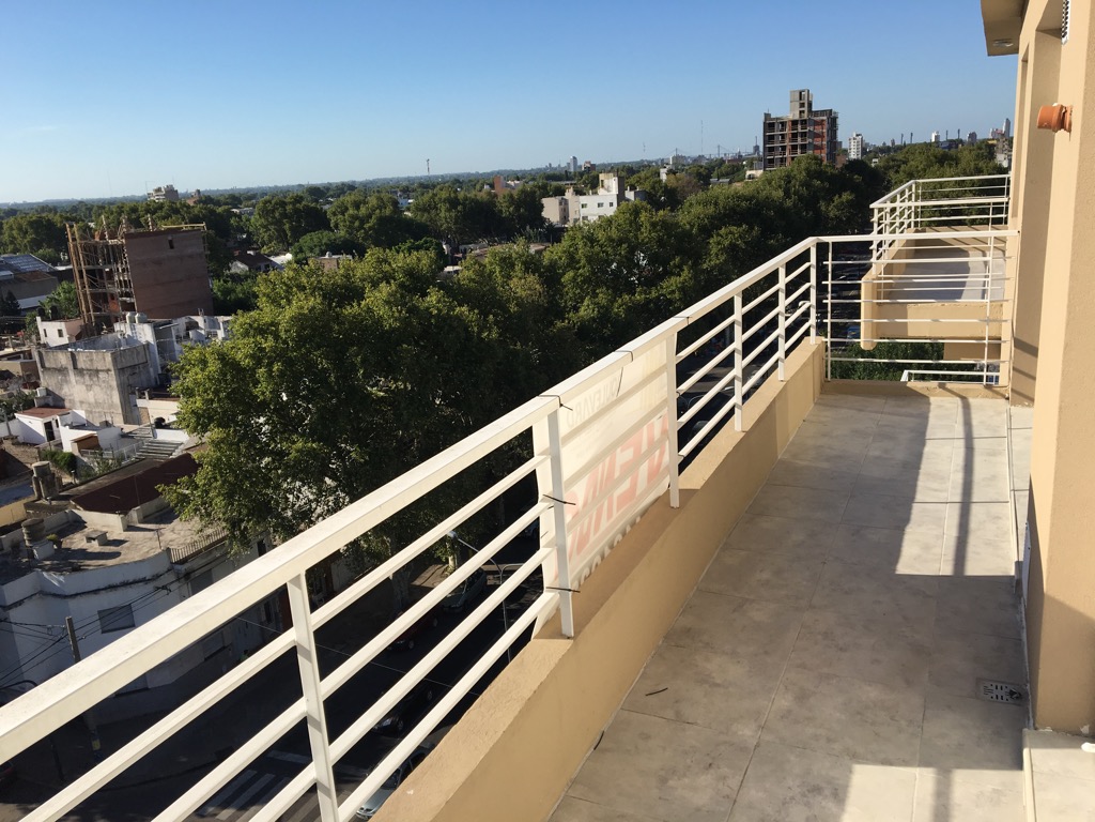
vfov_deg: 48.2
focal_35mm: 29
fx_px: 917
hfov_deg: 61.7
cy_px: 411
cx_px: 548
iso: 25
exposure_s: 1/1603
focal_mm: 4.15
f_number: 2.2
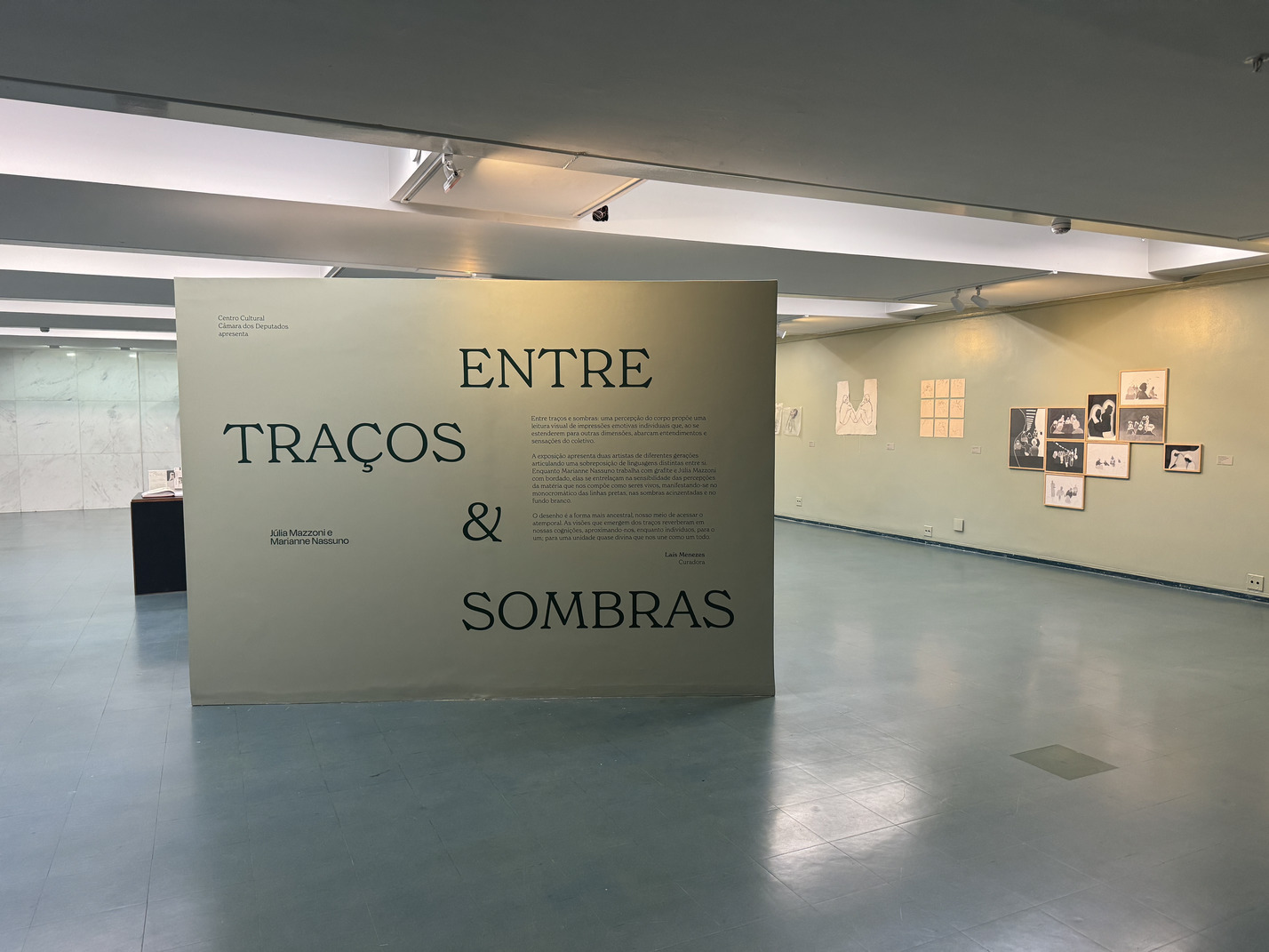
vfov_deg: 56.8
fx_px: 880
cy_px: 476
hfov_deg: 71.6
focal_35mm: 24
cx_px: 634
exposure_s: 1/120
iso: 200
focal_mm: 6.76
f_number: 1.78
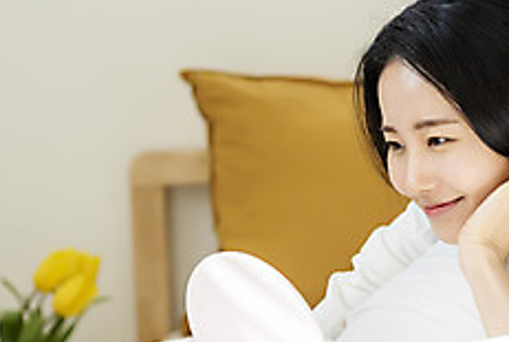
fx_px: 3117
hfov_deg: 9.3
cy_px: 161
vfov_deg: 6.3
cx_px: 354
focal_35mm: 220
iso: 100
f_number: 2.8
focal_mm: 85
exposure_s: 1/160
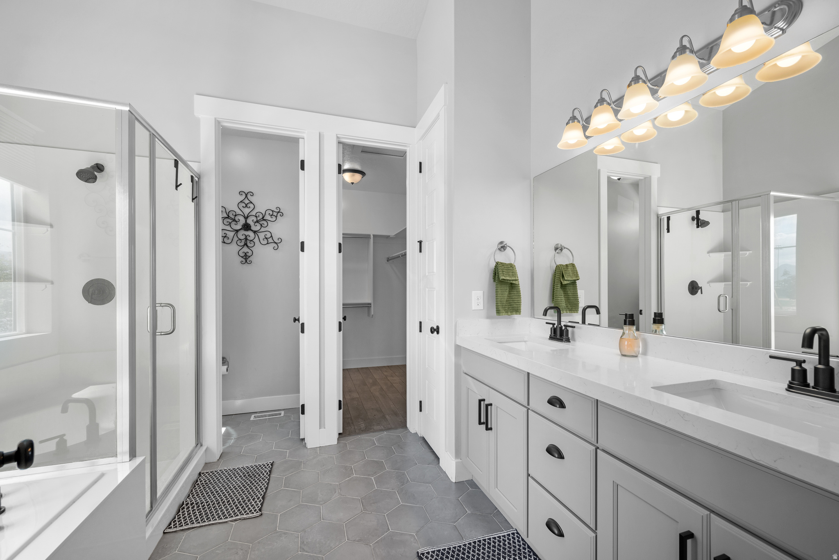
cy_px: 280
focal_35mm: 14
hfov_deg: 104.2
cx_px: 420
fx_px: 326
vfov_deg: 81.3
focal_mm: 14
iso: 500
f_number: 8
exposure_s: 1/5
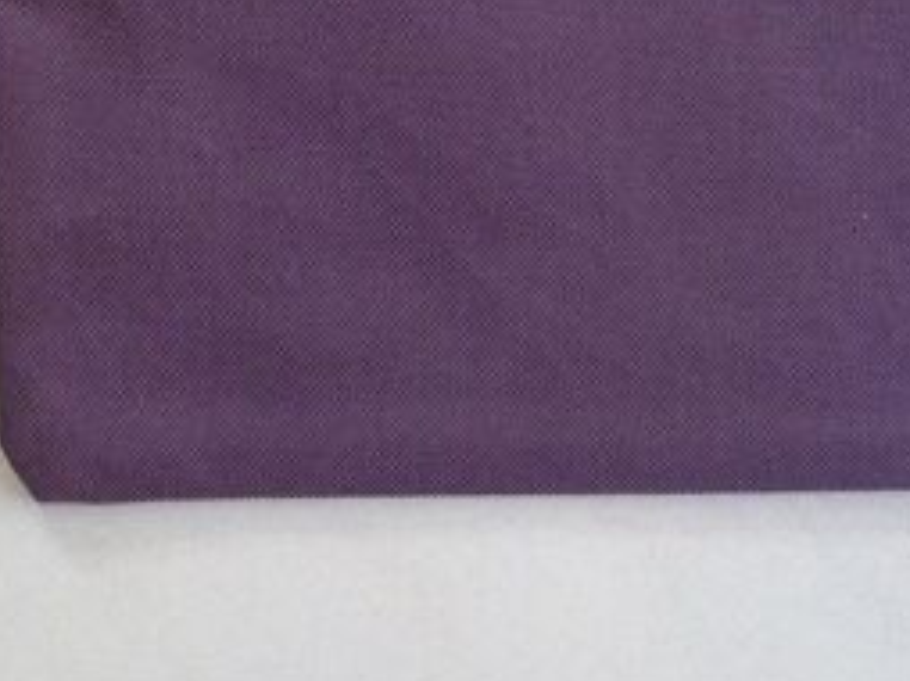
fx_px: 1392
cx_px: 416
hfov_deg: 36.2
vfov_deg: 26.7
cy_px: 86
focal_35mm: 53
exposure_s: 1/20
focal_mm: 4.7
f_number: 3.3
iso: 400
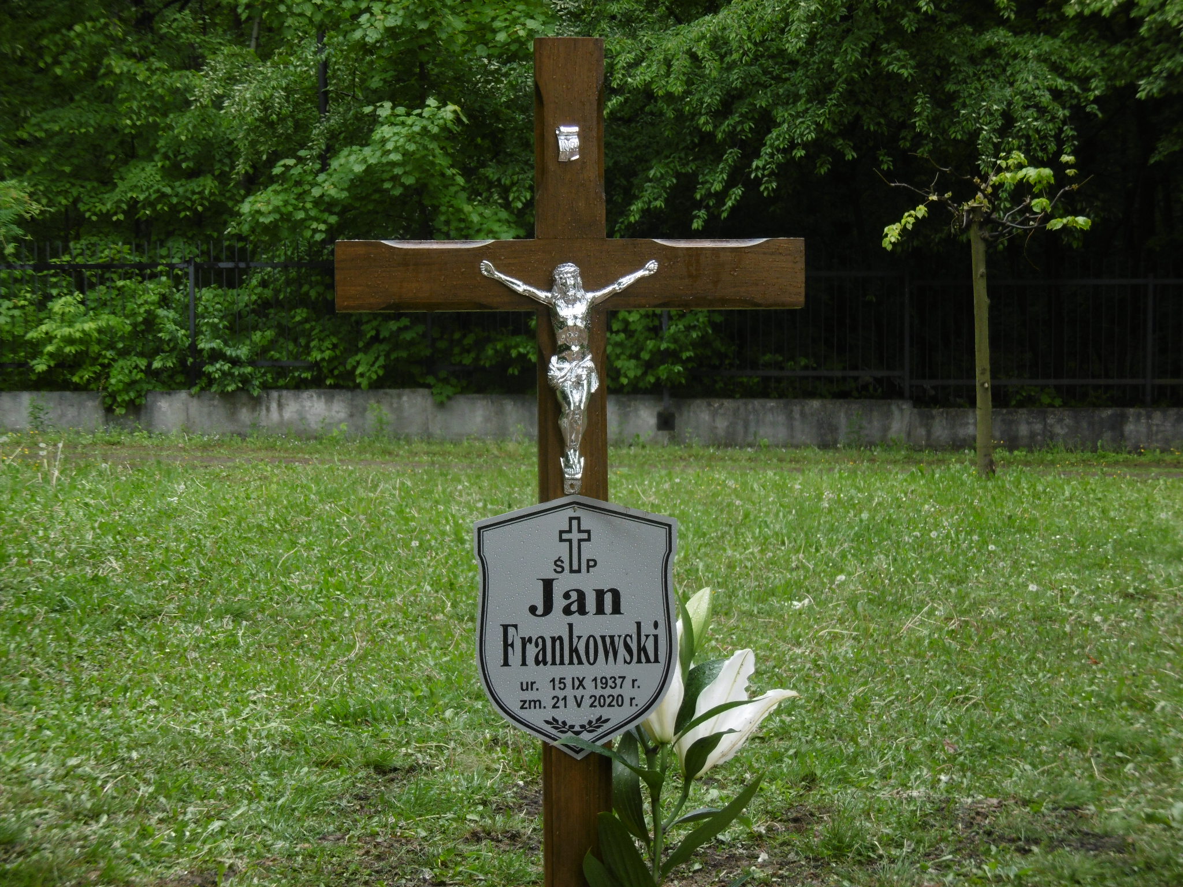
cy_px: 444
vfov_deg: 21.6
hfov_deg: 28.6
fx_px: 2324
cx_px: 592
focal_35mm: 68
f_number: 4.4
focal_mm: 12.1
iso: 100
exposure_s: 1/80
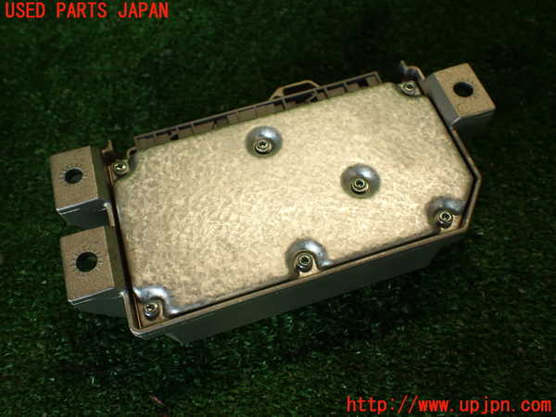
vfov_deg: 44.2
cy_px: 208
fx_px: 514
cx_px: 278
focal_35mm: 32
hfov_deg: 56.8
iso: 100
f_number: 2.4
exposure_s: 1/80
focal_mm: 5.79
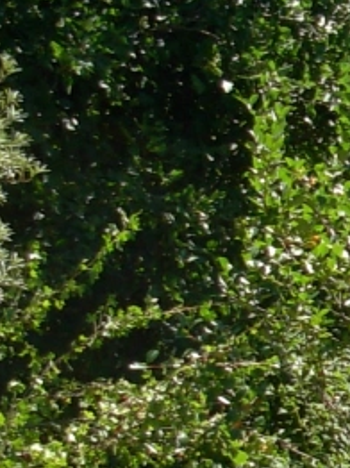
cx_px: 630
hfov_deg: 7.9
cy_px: 308
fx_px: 2458
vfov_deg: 10.9
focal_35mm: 182
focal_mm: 6.3
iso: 79
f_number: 2.9
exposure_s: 1/483
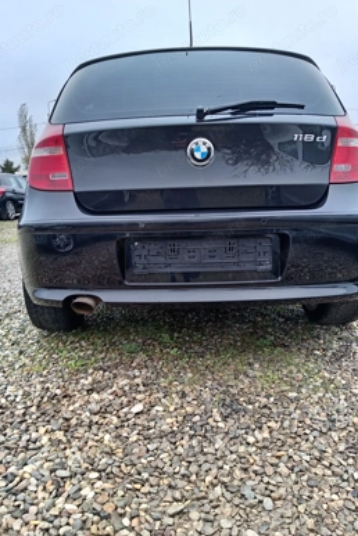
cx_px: 164
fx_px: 433
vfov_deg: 63.7
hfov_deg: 44.9
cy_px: 274
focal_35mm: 29
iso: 222
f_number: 1.8
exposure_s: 1/33.3
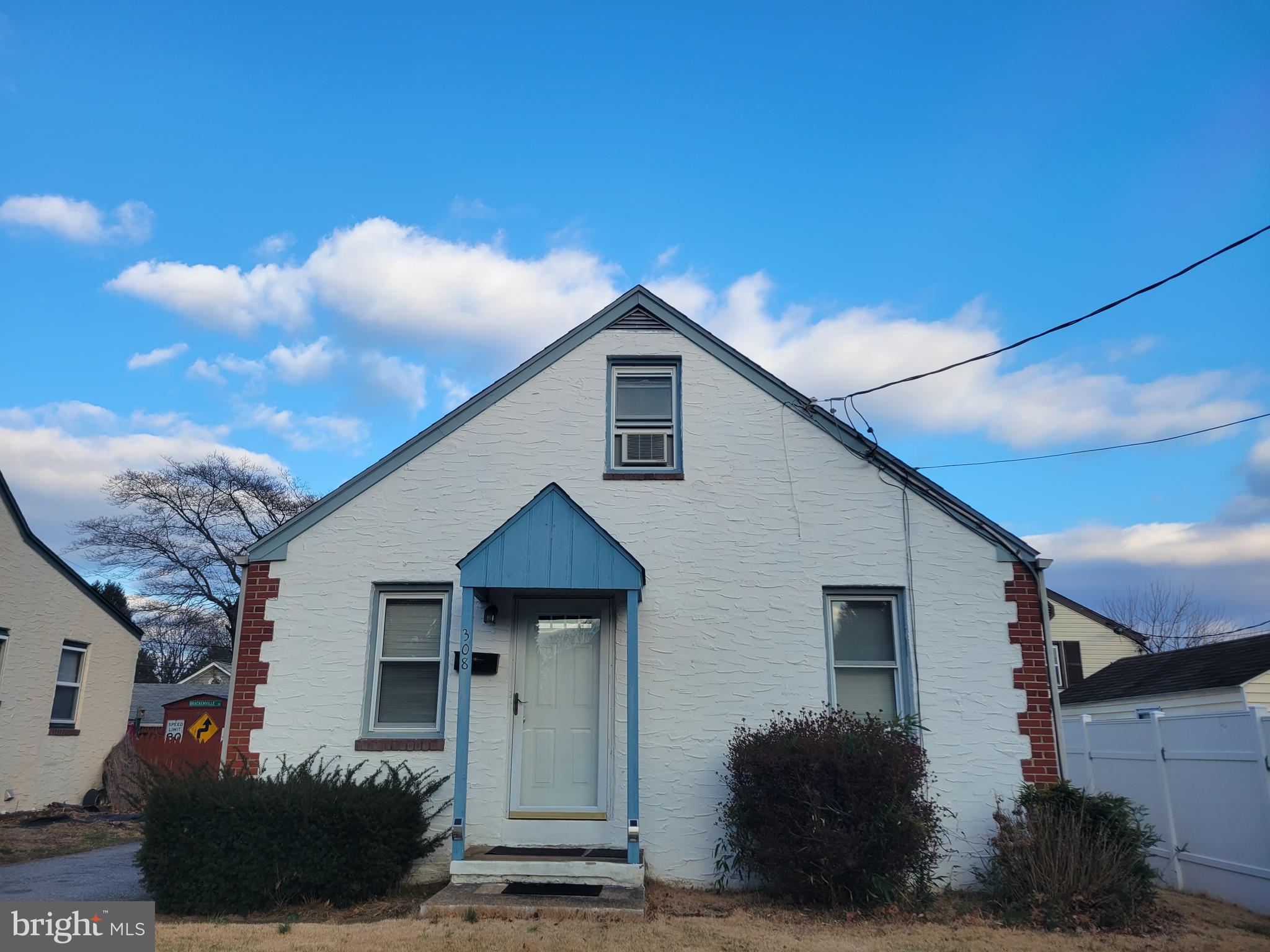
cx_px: 635
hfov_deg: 67.3
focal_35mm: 26
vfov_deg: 53.1
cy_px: 476
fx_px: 954
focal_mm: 5.4
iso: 40
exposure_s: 1/1081
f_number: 1.8
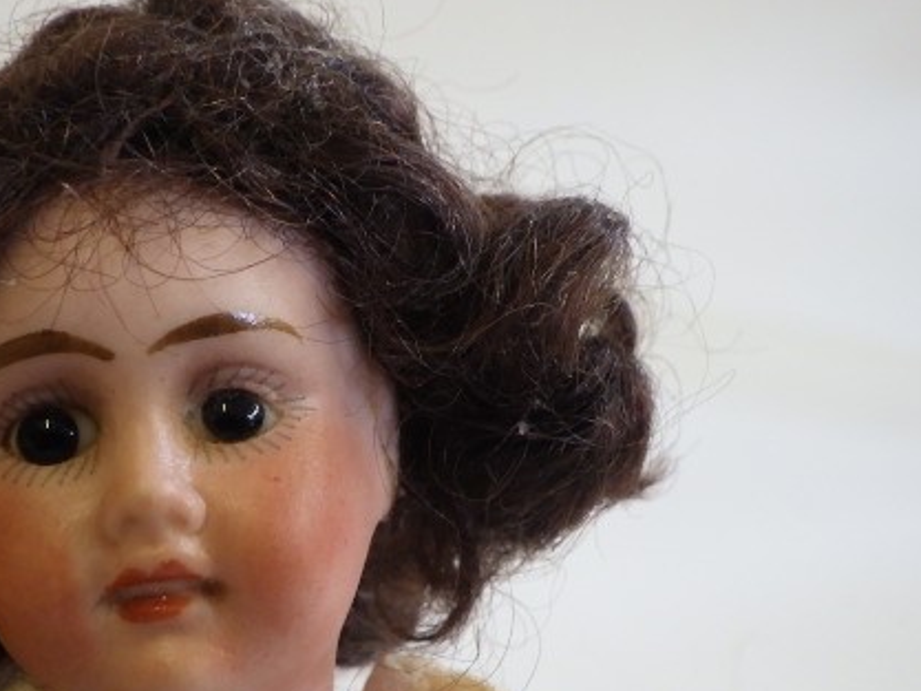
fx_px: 1144
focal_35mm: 43
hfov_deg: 43.6
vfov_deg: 33.4
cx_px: 362
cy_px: 439
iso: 320
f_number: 3.5
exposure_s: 1/45
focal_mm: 5
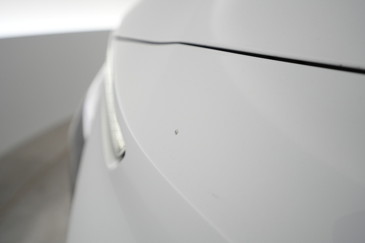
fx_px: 284
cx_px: 182
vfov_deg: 46.4
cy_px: 122
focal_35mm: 28
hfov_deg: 65.5
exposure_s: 1/100
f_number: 4.5
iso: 1250
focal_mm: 28
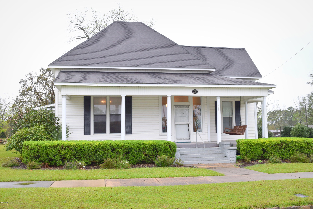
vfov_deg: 35.5
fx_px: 326
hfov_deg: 51.3
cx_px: 156
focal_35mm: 38
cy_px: 104
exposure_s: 1/250
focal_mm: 25
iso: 400
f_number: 8
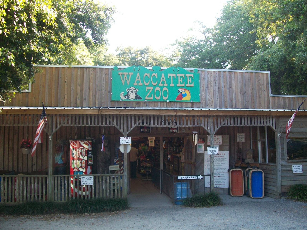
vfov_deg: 39.7
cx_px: 154
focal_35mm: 36
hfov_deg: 51.4
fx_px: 319
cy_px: 115
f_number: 2.7
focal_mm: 6
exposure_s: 1/100
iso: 64
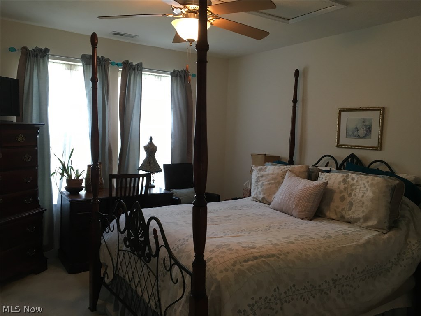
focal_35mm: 29
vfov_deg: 48.2
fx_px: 353
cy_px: 158
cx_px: 210
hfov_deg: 61.7
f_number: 2.2
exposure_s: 1/30
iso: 50
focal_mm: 4.15
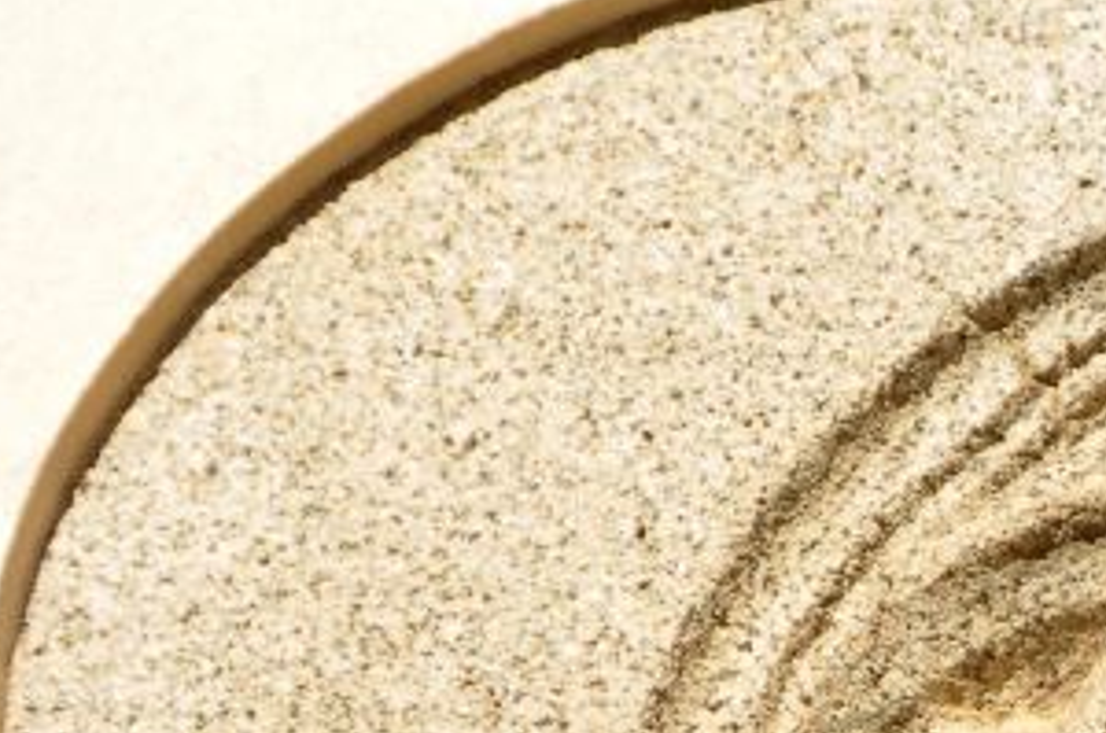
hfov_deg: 3.8
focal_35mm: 538
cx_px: 1652
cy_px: 707
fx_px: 16493
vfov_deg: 2.5
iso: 200
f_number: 5.6
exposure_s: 1/500
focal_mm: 105
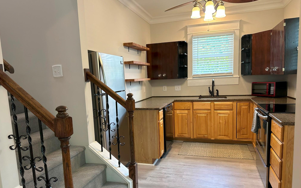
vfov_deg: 47.5
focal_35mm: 26
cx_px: 150
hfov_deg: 70.4
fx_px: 213
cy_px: 106
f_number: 1.78
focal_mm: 6.86
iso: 125
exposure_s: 1/60
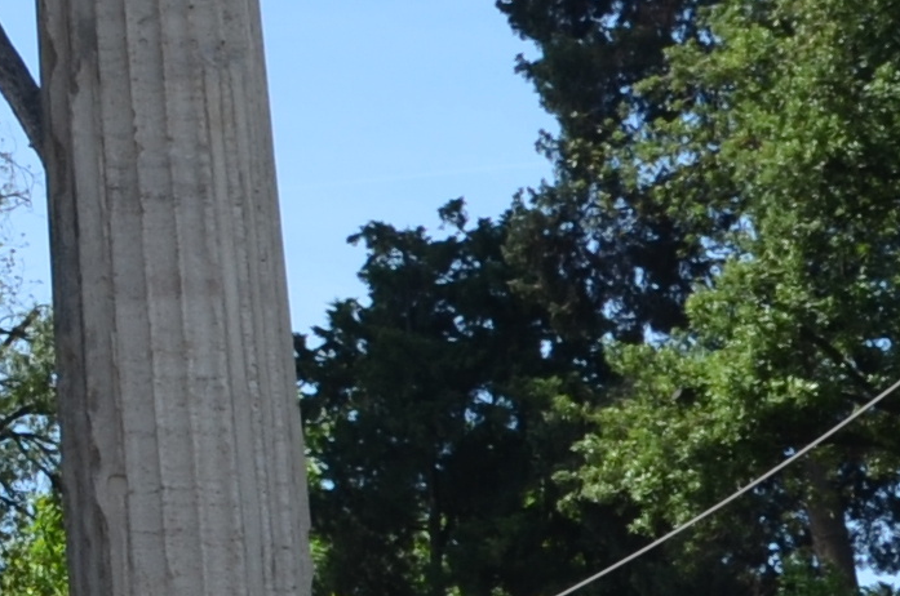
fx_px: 5290
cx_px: -1340
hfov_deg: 8.7
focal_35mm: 212
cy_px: 70
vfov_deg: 6.4
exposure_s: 1/250
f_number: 8
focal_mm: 20
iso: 140
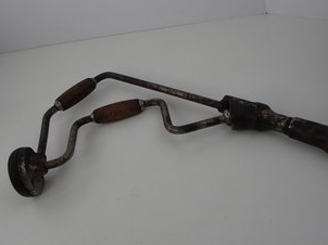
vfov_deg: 34.3
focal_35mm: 42
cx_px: 181
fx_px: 398
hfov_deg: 44.8
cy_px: 137
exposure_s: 1/200
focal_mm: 6.64
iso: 100
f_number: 4.7
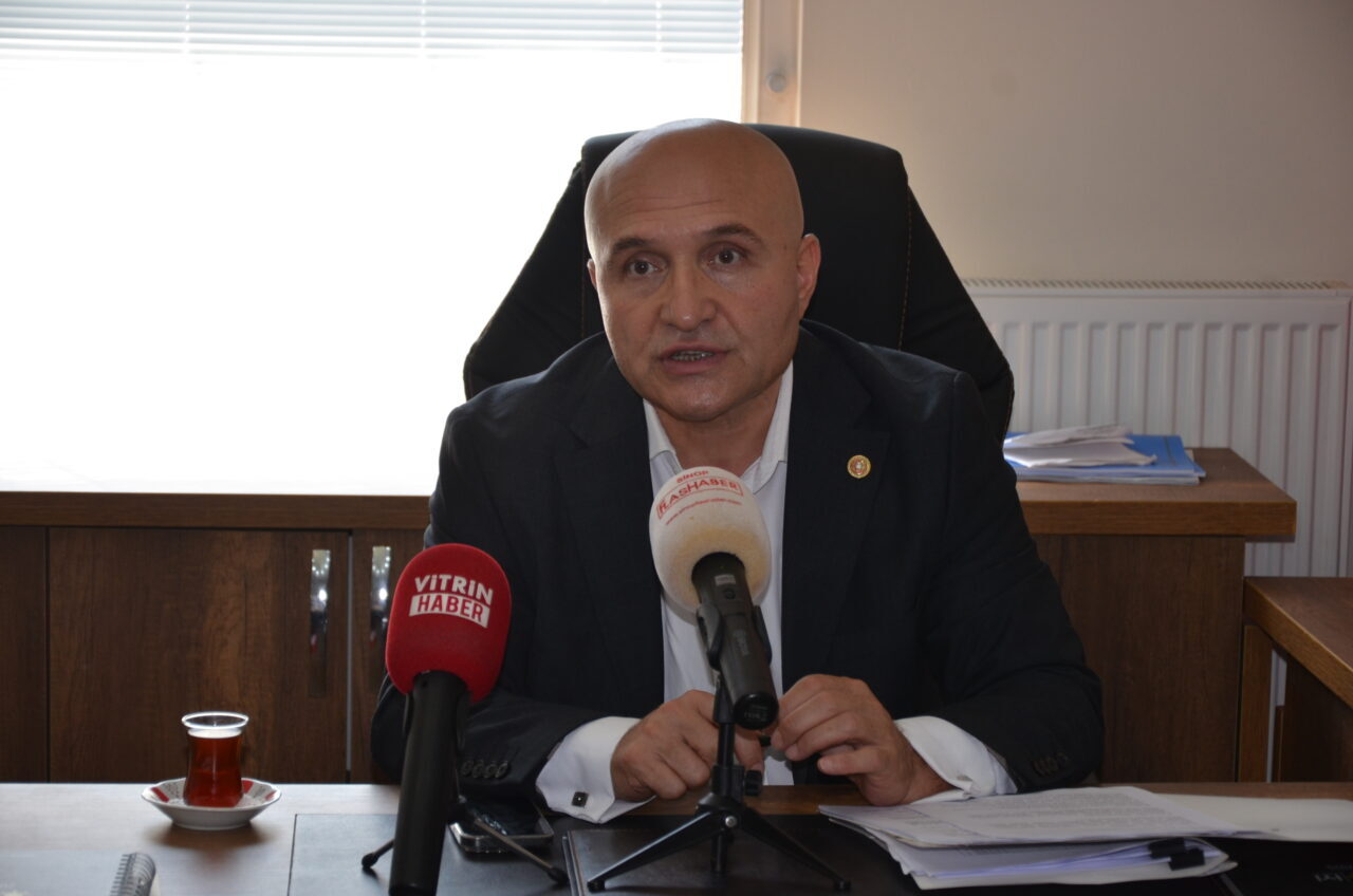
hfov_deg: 20.7
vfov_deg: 13.8
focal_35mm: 99
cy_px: 448
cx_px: 676
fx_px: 3713
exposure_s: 1/125
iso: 360
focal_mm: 66
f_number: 5.3
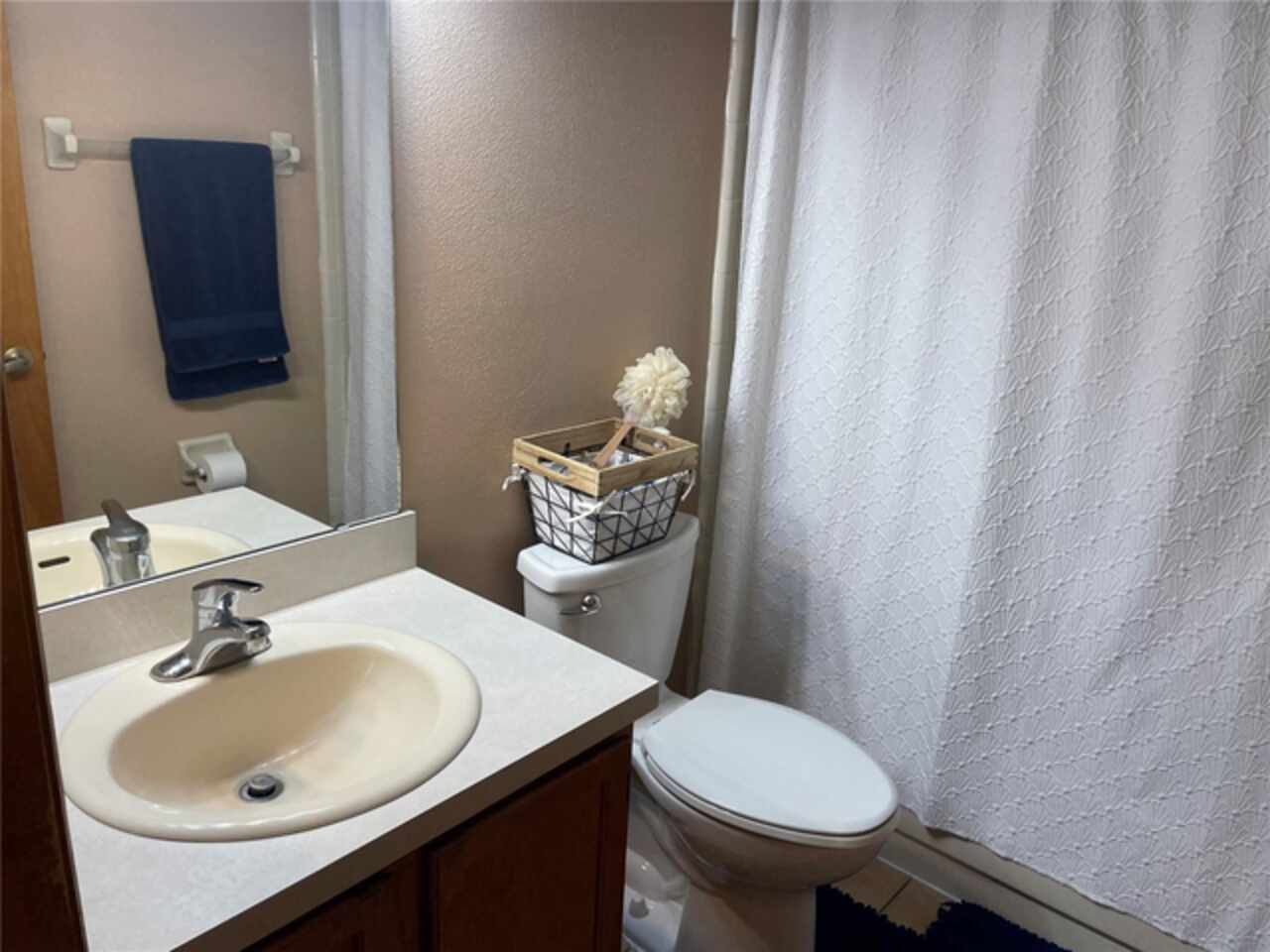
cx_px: 635
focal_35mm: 26
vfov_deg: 53.1
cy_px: 476
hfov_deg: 67.3
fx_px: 954
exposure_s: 1/120
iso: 64
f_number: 1.6
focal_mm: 4.2
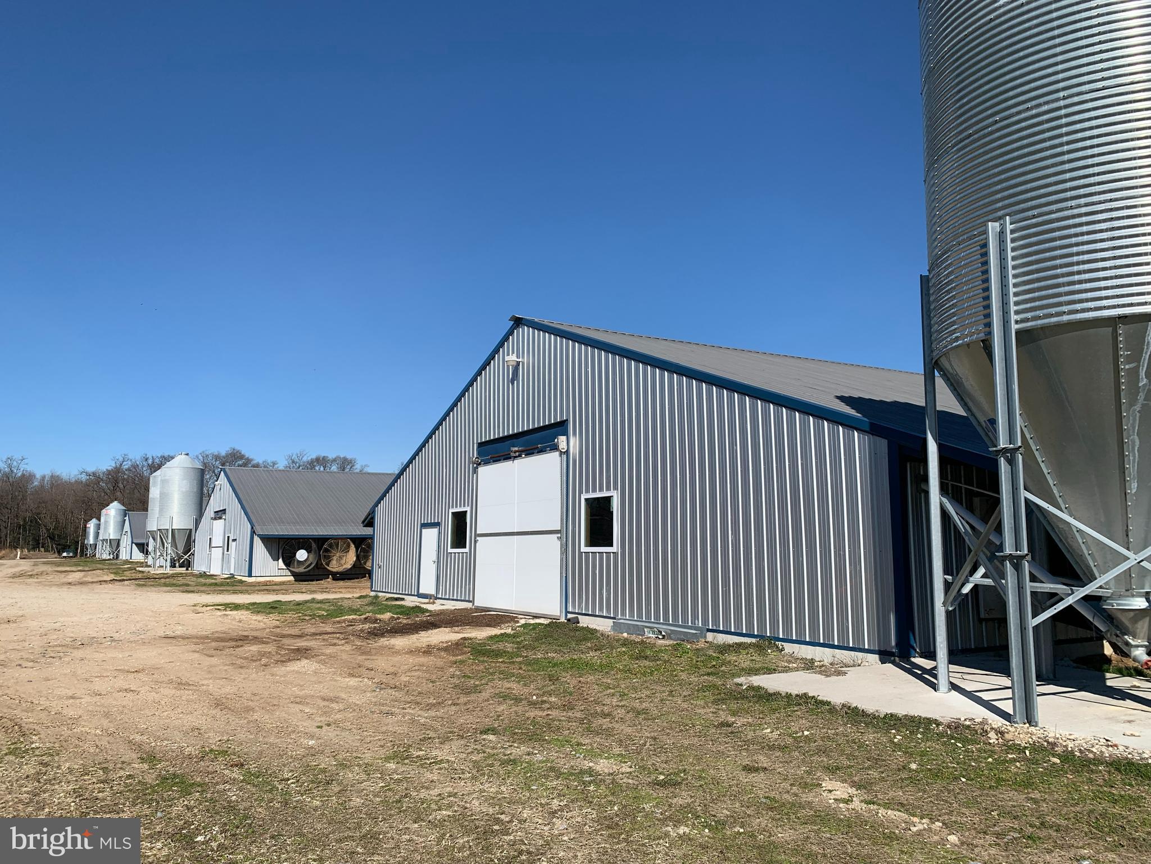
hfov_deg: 67.3
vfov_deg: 53.1
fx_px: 865
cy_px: 432
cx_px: 576
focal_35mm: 26
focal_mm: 4.25
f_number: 1.8
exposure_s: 1/3521
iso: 25
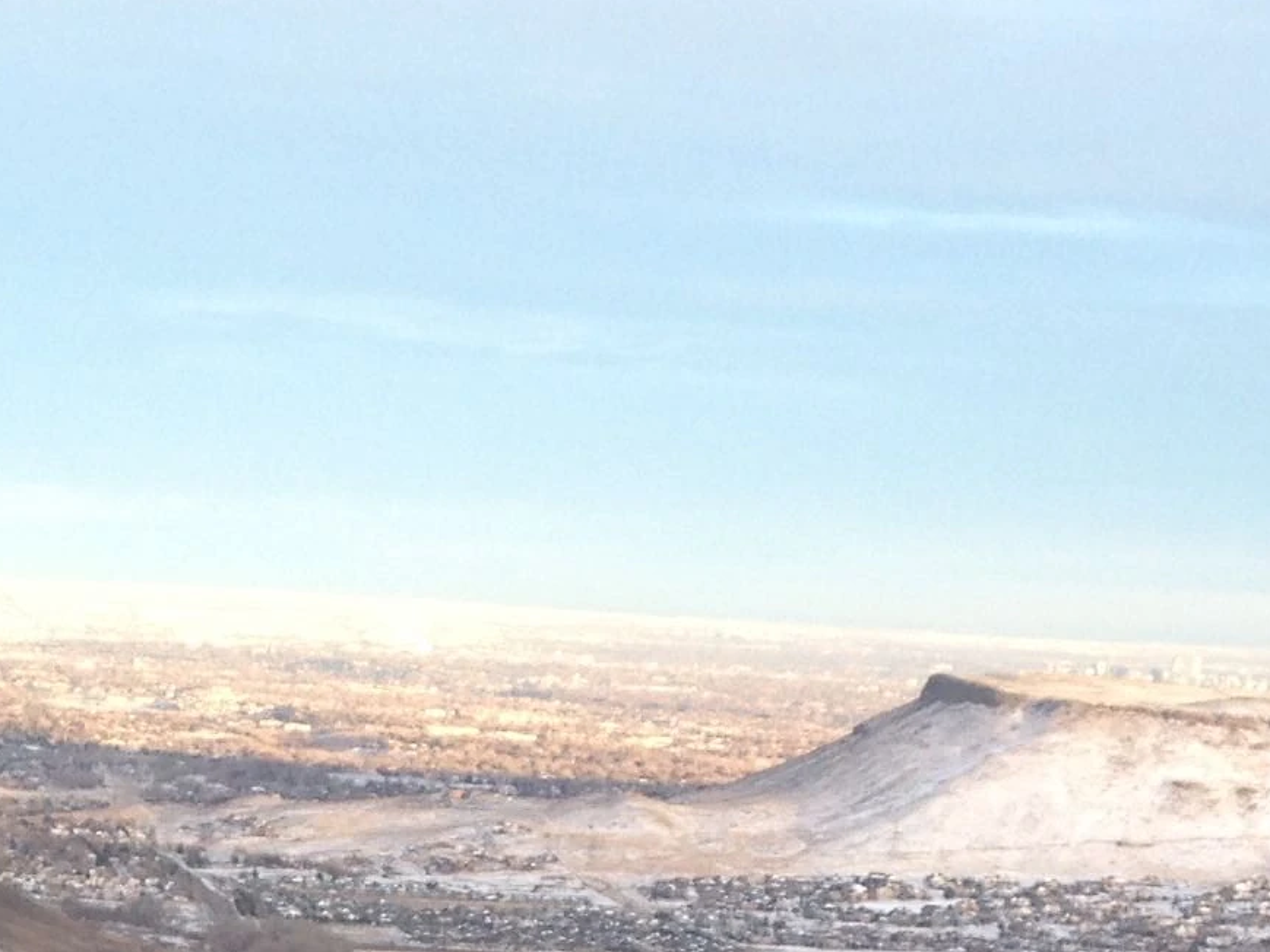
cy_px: 1481
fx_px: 4547
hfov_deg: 15.7
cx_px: 132
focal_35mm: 124
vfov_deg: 11.4
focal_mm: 4.12
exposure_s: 1/266
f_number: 2.4
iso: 50
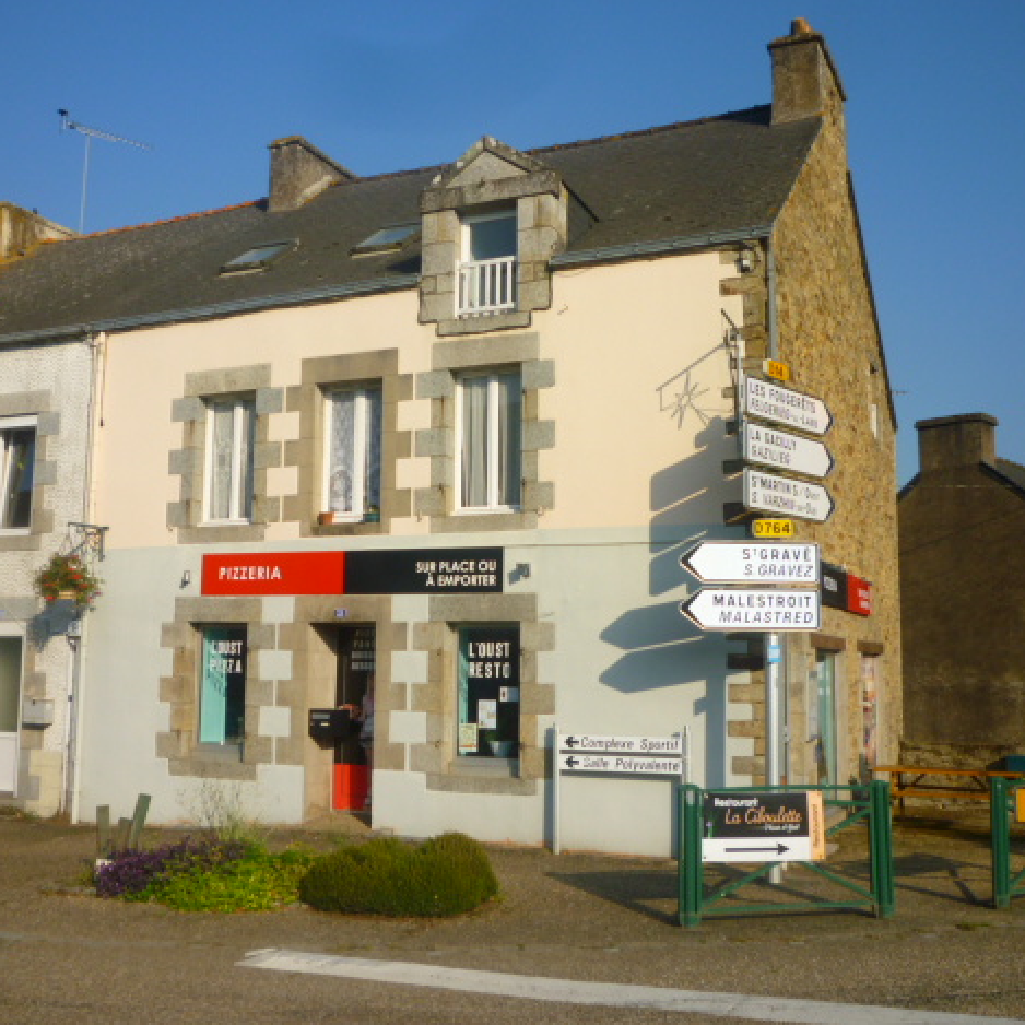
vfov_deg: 47.2
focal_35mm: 35
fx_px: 1173
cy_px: 505
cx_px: 498
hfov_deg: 47.2
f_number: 4
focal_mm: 5.2
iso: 100
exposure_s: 1/800
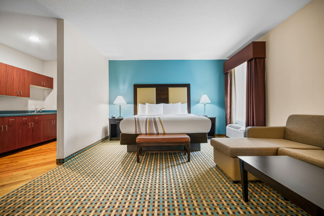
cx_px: 162
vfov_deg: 72.1
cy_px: 108
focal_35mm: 16
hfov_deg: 95.0
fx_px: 148
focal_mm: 11
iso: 400
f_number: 8
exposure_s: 1/1.25
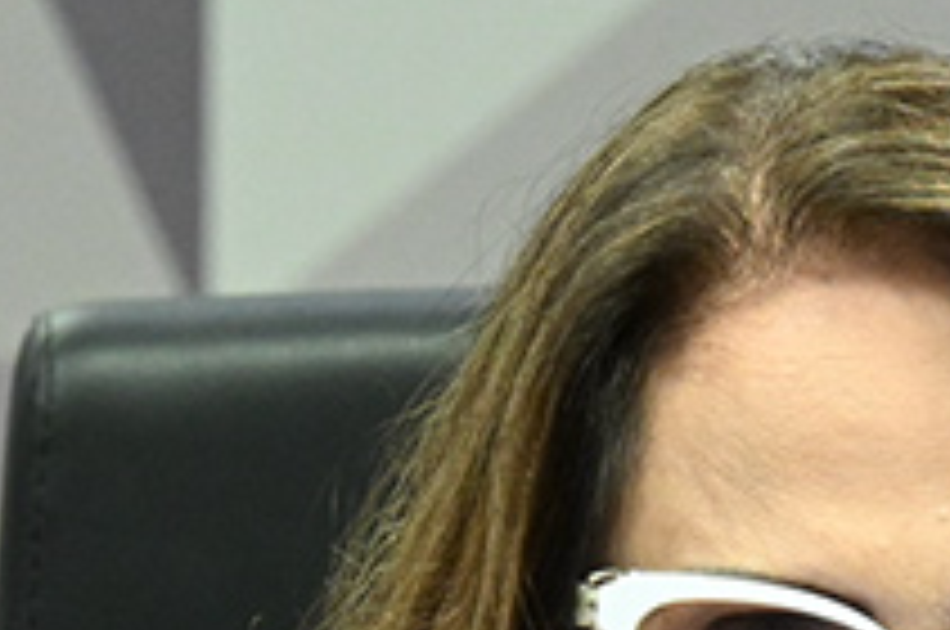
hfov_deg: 1.7
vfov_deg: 1.1
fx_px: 32224
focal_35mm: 1223
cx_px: 648
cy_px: 1148
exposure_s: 1/160
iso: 2500
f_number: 4
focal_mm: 200
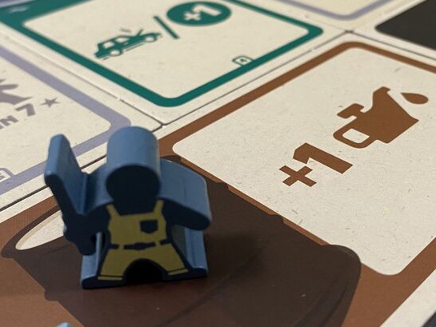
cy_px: 120
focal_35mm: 47
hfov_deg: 40.4
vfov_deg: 30.7
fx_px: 592
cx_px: 242
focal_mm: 4.25
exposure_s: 1/50
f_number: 1.8
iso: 100
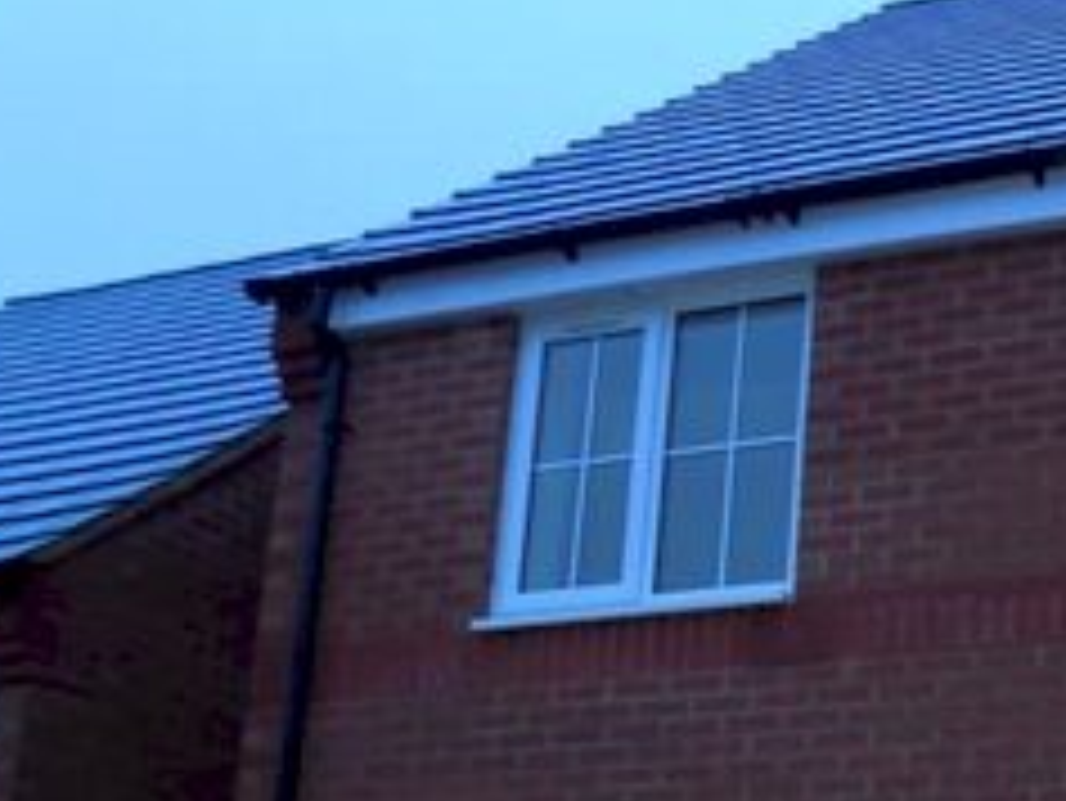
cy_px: 623
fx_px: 2095
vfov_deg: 21.4
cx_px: 1147
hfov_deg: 26.5
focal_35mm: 68
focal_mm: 4
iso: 250
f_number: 3.1
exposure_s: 1/30
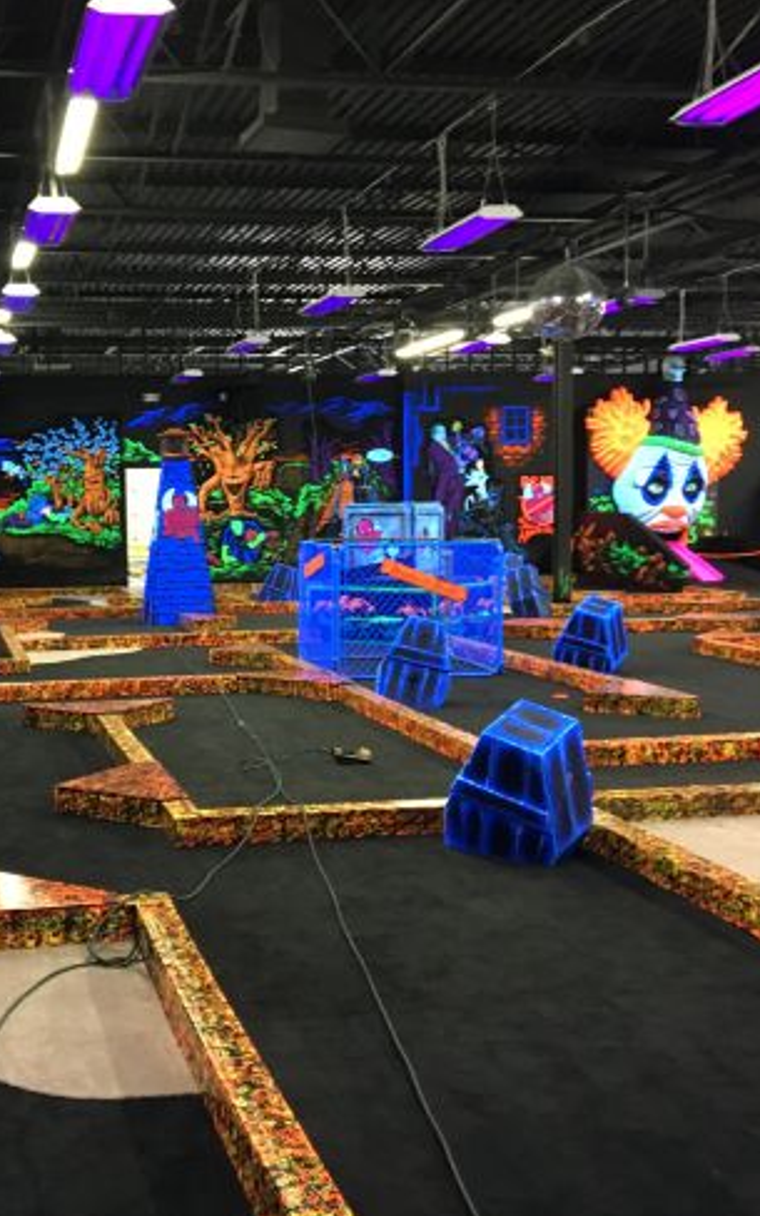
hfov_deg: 30.0
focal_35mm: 42
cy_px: 601
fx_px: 1392
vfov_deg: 47.2
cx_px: 178
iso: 200
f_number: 2.2
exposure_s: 1/15
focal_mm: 4.15
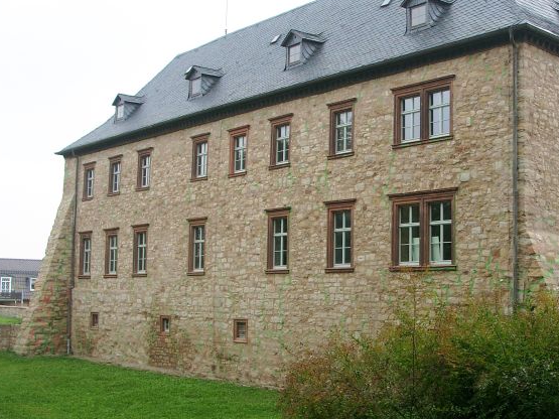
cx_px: 389
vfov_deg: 29.7
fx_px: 791
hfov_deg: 38.3
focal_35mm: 49
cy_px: 205
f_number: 4
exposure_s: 1/105
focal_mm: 7.13
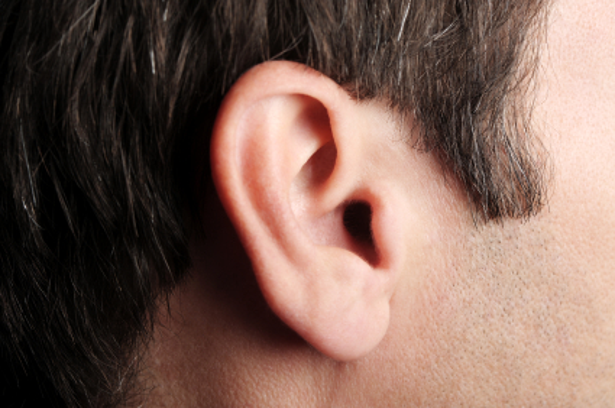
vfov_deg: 13.0
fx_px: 1791
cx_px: 308
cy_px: 204
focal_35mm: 105
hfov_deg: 19.5
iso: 200
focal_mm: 105
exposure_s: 1/200
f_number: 11
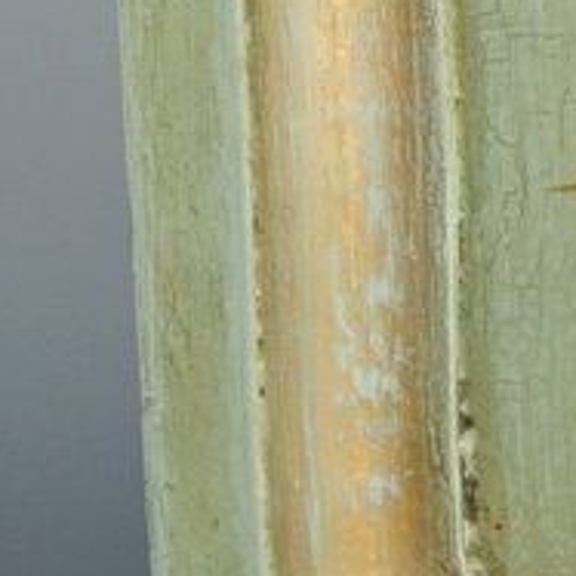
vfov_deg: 10.4
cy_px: 82
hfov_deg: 9.9
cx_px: 1044
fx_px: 3163
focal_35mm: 168
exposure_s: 1/100
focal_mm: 14
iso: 400
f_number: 4
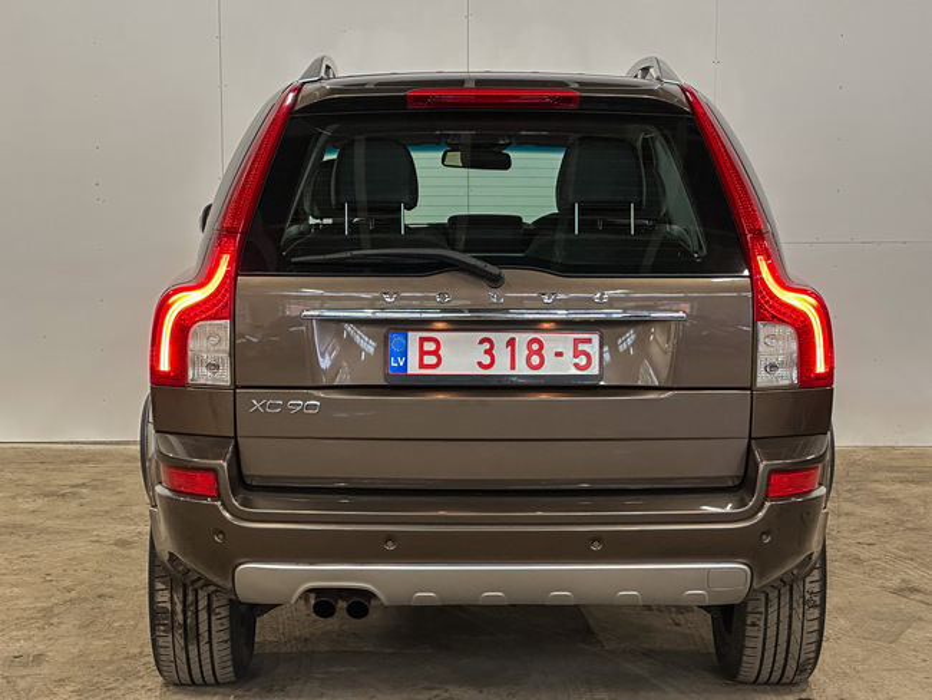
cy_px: 350
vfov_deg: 19.2
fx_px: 2074
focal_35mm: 77
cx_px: 466
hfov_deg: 25.3
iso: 400
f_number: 2.8
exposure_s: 1/50
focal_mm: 9
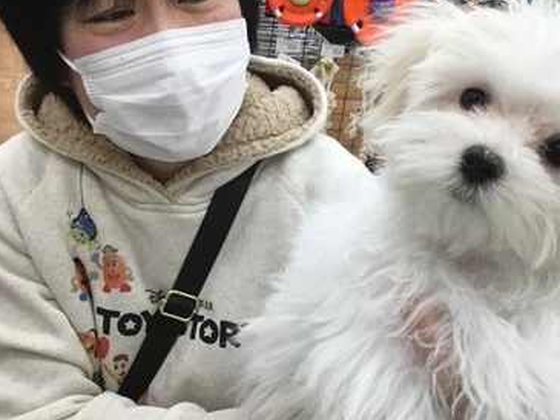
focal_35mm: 51
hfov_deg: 37.5
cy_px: 228
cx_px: 284
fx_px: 825
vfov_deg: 28.6
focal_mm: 3.3
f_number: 2.4
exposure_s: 1/33
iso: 50
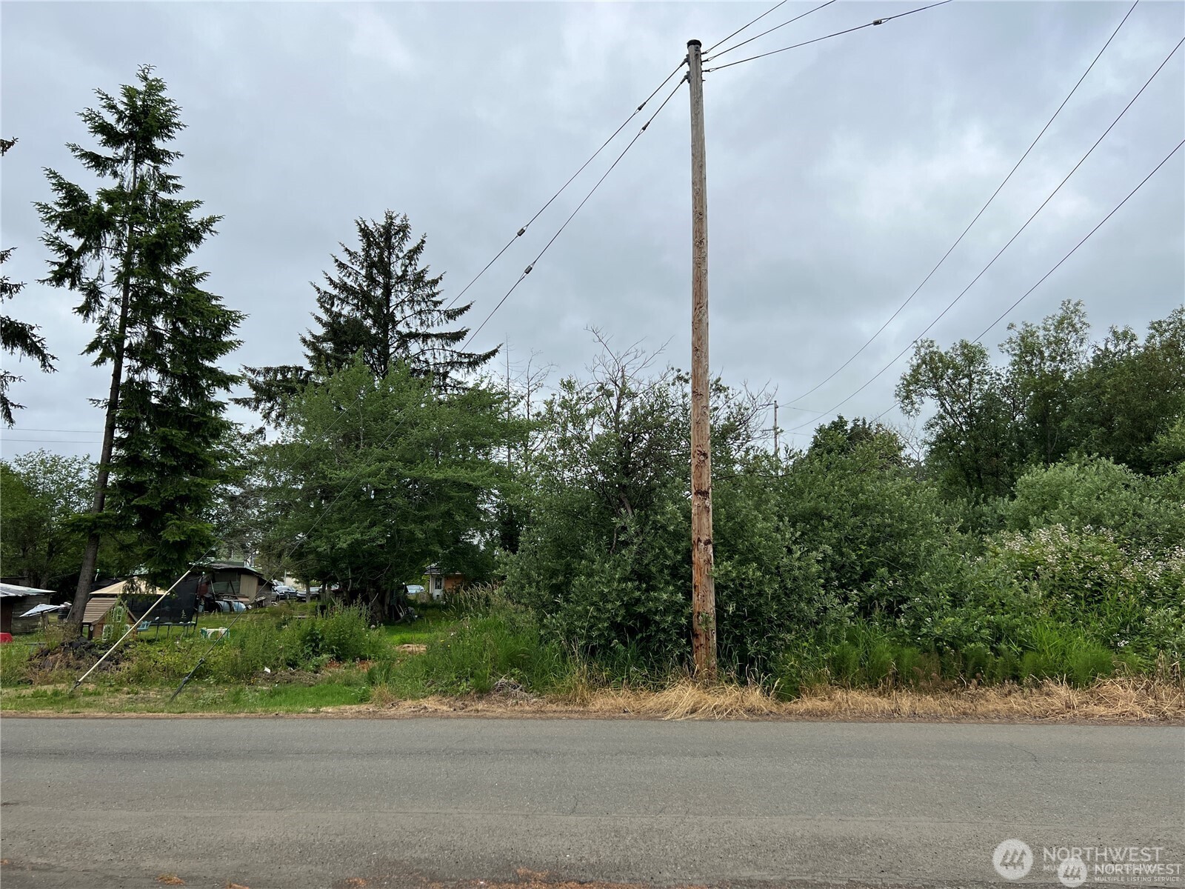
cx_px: 592
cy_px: 444
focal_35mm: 26
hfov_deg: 67.3
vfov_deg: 53.1
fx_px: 890
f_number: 1.5
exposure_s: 1/3356
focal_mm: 5.7
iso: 50
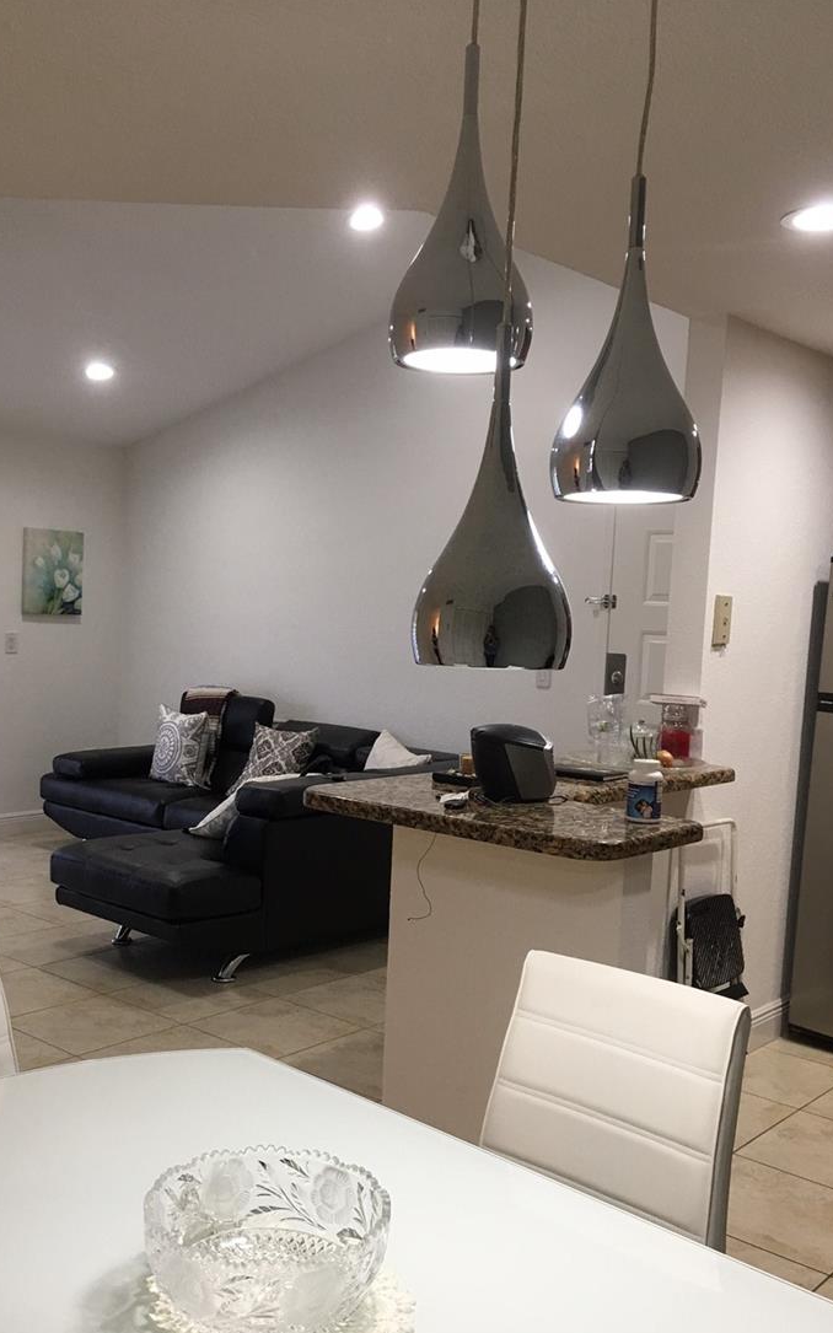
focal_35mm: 34
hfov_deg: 37.2
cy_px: 732
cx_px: 340
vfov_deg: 56.6
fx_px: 1235
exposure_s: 1/30
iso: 32
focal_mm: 4.15
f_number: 2.2
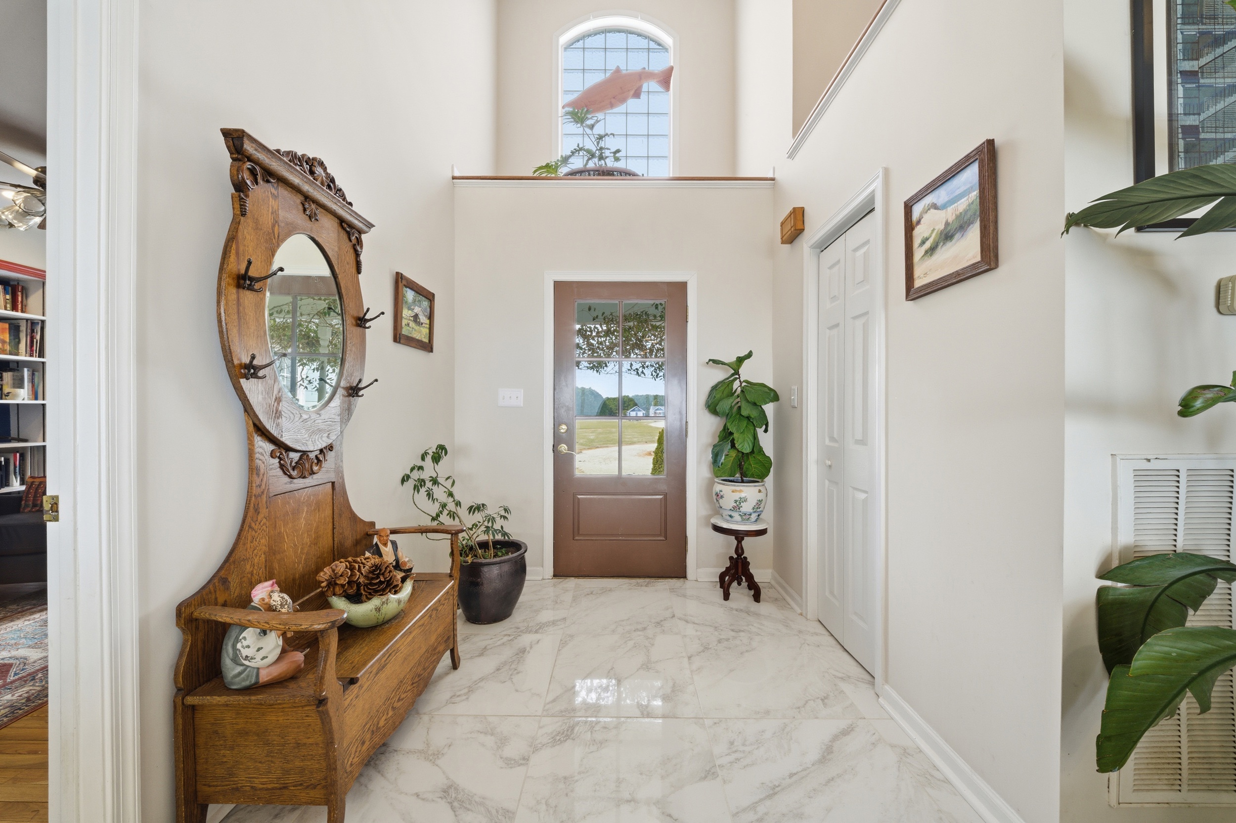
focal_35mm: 12
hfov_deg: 112.6
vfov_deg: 90.0
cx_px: 618
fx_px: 412
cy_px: 412
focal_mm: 12
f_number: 9
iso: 250
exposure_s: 1/100
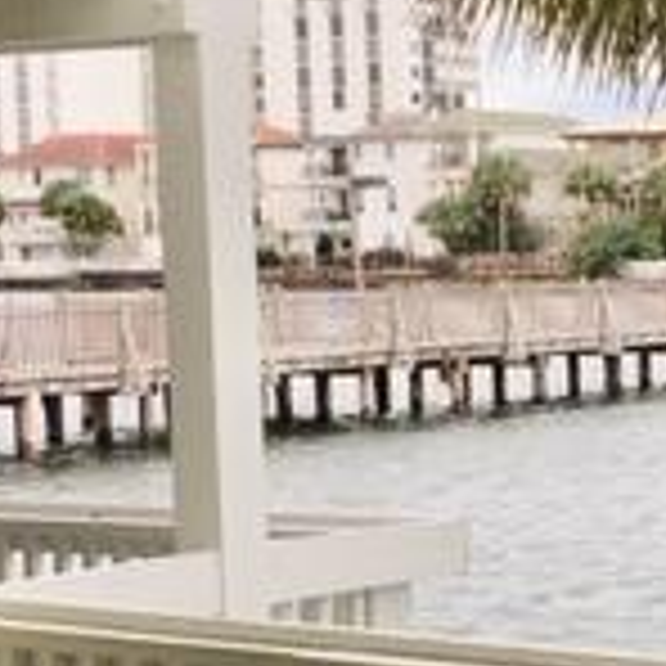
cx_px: 976
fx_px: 2416
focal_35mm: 111
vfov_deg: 15.7
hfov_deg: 14.7
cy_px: 432
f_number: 2.2
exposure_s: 1/651
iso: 25
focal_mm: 4.15
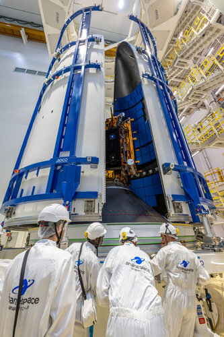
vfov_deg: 104.3
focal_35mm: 14
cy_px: 168
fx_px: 131
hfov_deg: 81.2
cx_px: 112
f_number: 9
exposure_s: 1/50
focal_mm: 14
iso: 1250
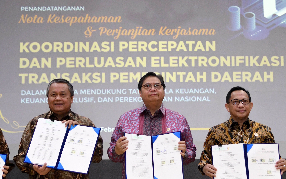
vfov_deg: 22.7
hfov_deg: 35.5
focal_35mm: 57
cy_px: 85
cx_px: 108
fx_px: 444
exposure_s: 1/160
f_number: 2.8
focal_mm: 28
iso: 2000
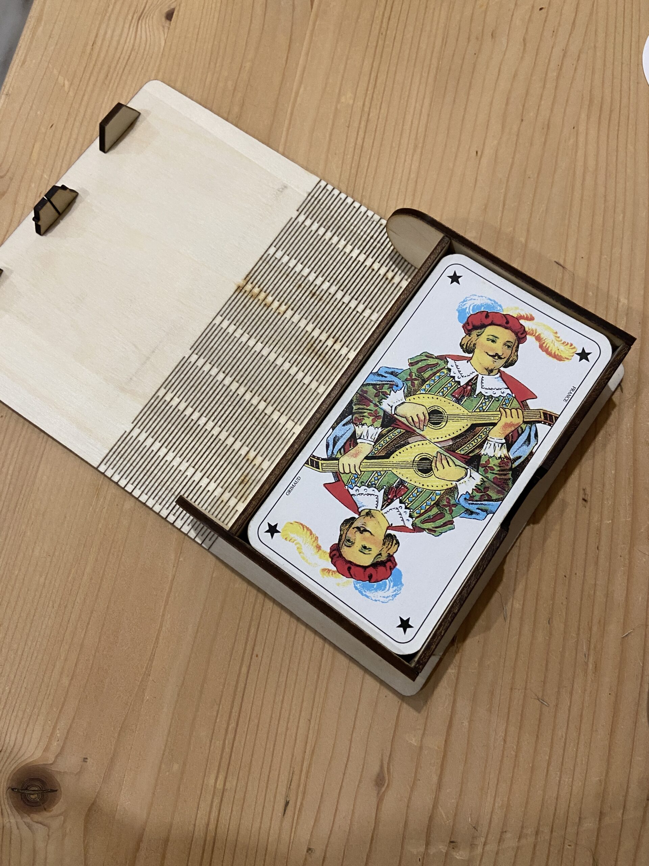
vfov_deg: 67.3
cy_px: 433
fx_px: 650
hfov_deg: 53.1
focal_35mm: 26
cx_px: 324
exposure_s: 1/50
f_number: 1.8
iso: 250
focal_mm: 4.25
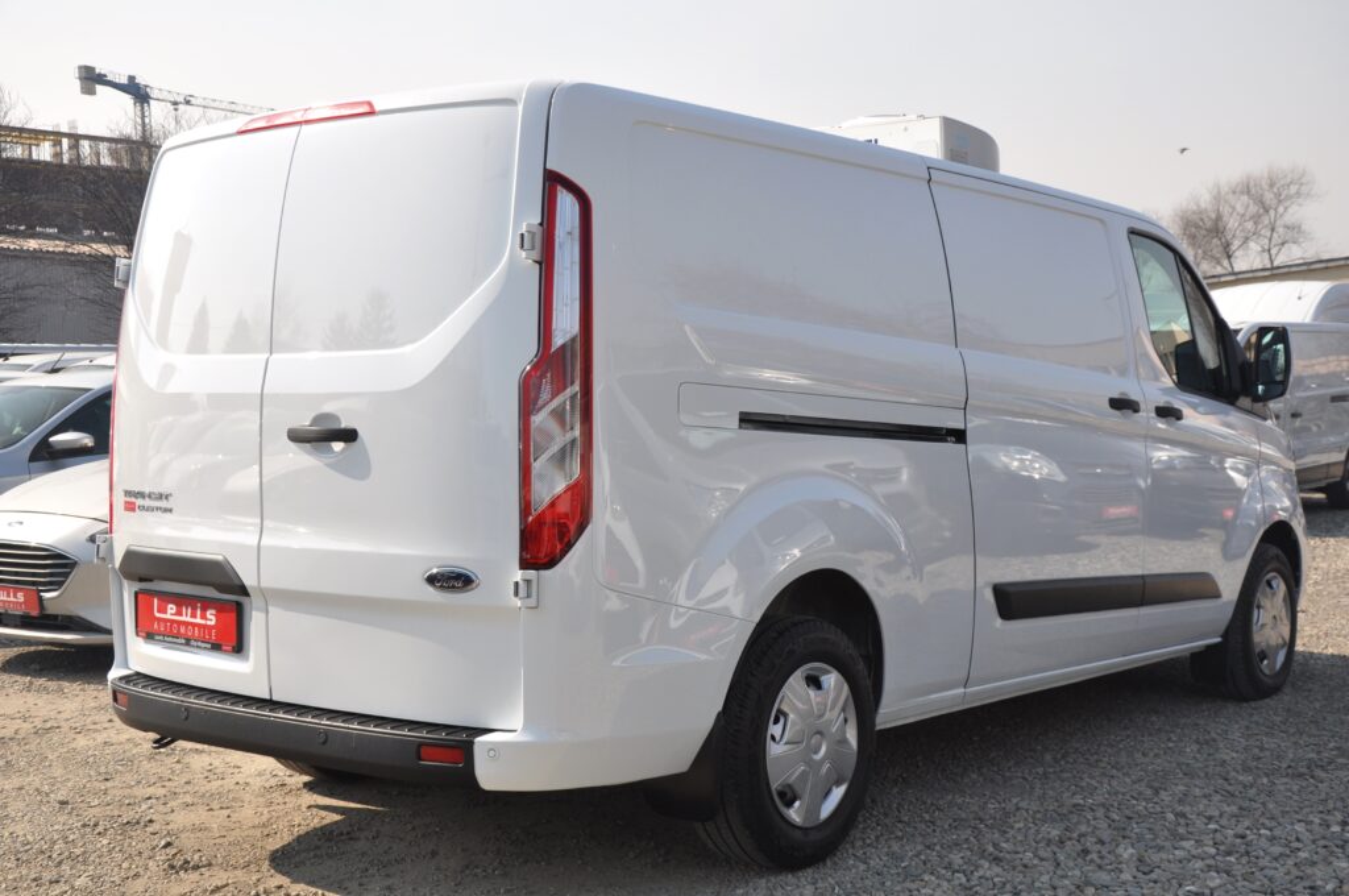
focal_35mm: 45
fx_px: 1684
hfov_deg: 43.7
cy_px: 448
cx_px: 674
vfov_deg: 29.8
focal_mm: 30
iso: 400
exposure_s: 1/320
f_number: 9
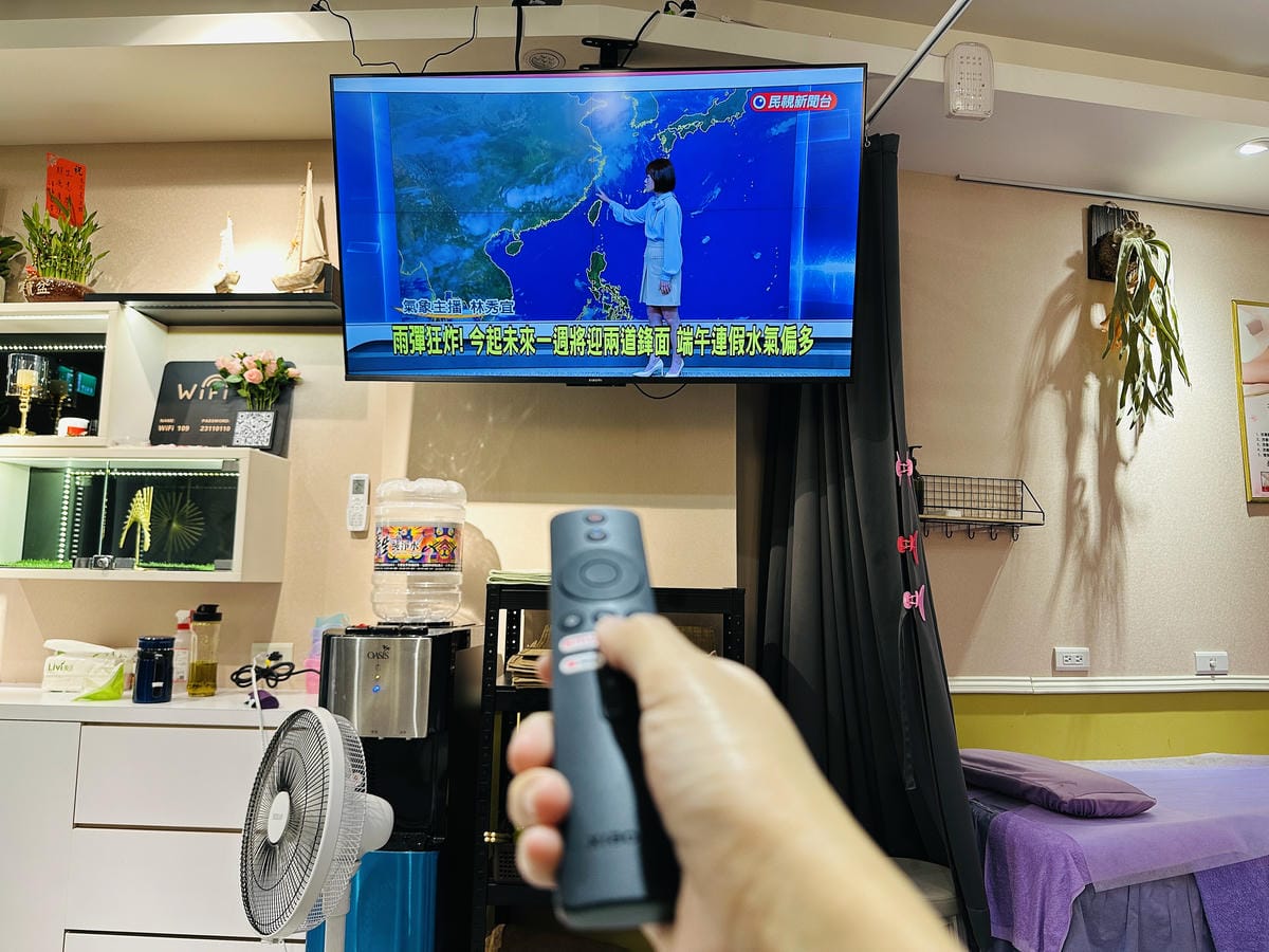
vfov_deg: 56.8
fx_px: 880
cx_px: 634
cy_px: 476
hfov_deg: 71.6
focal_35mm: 24
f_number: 1.78
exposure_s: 1/60
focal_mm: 6.86
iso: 125
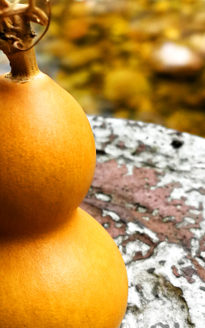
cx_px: 20
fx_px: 644
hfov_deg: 17.8
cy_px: 181
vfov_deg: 28.6
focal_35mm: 72
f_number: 2.2
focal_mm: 3.95
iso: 50
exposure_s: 1/168
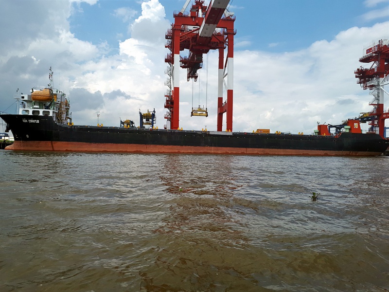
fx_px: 303
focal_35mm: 27
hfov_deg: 65.3
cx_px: 194
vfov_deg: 51.4
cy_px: 146
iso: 40
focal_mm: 3.6
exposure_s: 1/1484
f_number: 1.9
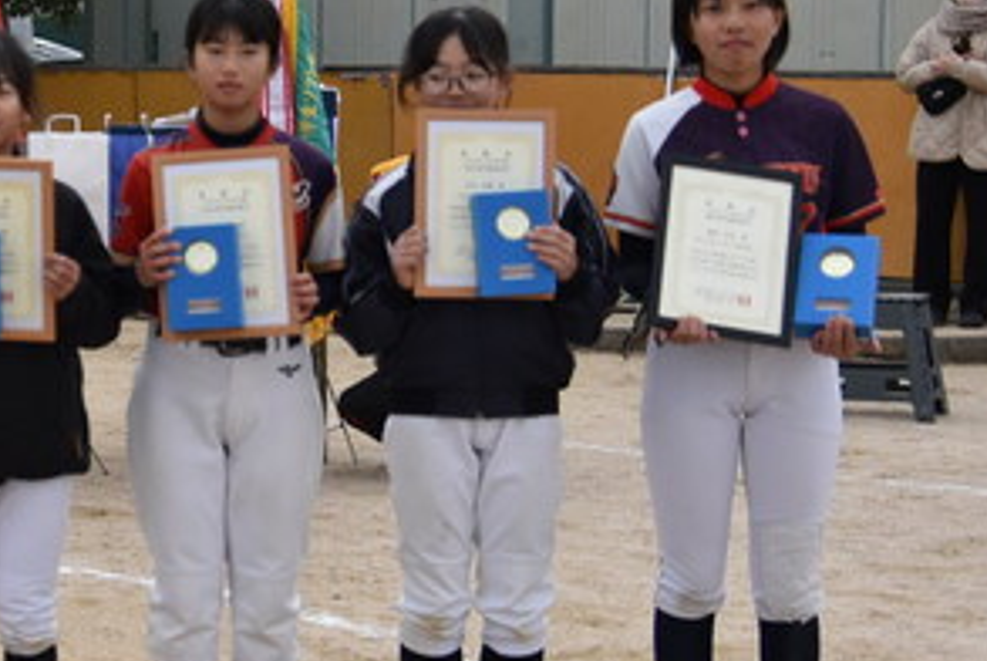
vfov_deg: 11.4
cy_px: 202
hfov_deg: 16.7
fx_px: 3297
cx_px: 24
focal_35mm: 120
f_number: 4
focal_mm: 35
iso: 800
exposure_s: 1/1000
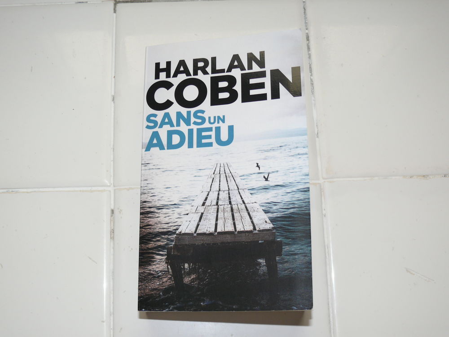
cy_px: 168
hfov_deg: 42.1
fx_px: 584
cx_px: 224
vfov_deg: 32.2
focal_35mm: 45
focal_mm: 8.9
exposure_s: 1/30
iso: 100
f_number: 2.8
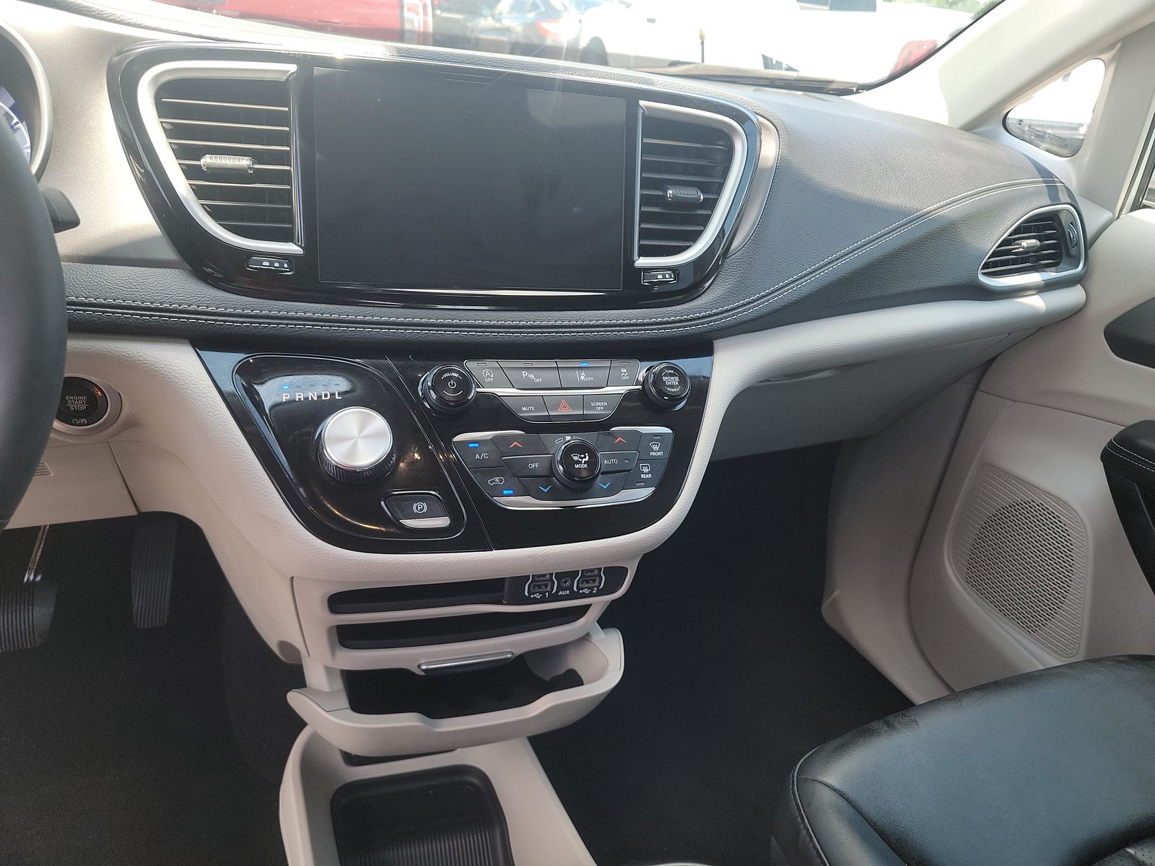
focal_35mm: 24
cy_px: 433
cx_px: 578
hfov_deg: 71.6
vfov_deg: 56.8
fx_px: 801
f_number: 1.8
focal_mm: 6.7
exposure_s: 1/119
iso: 87
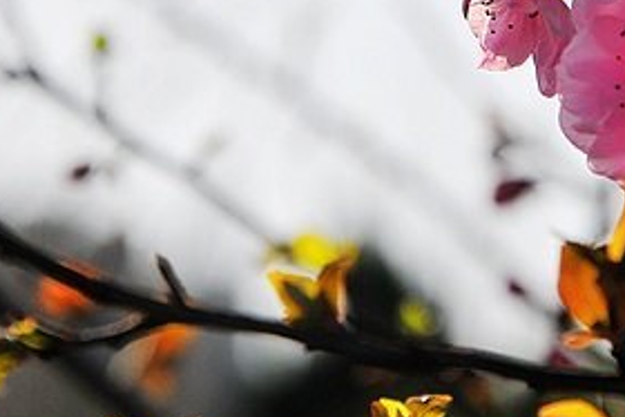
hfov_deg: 6.1
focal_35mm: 337
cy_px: 1
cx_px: 391
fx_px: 5855
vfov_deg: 4.1
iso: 400
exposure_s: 1/3200
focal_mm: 105
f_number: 8
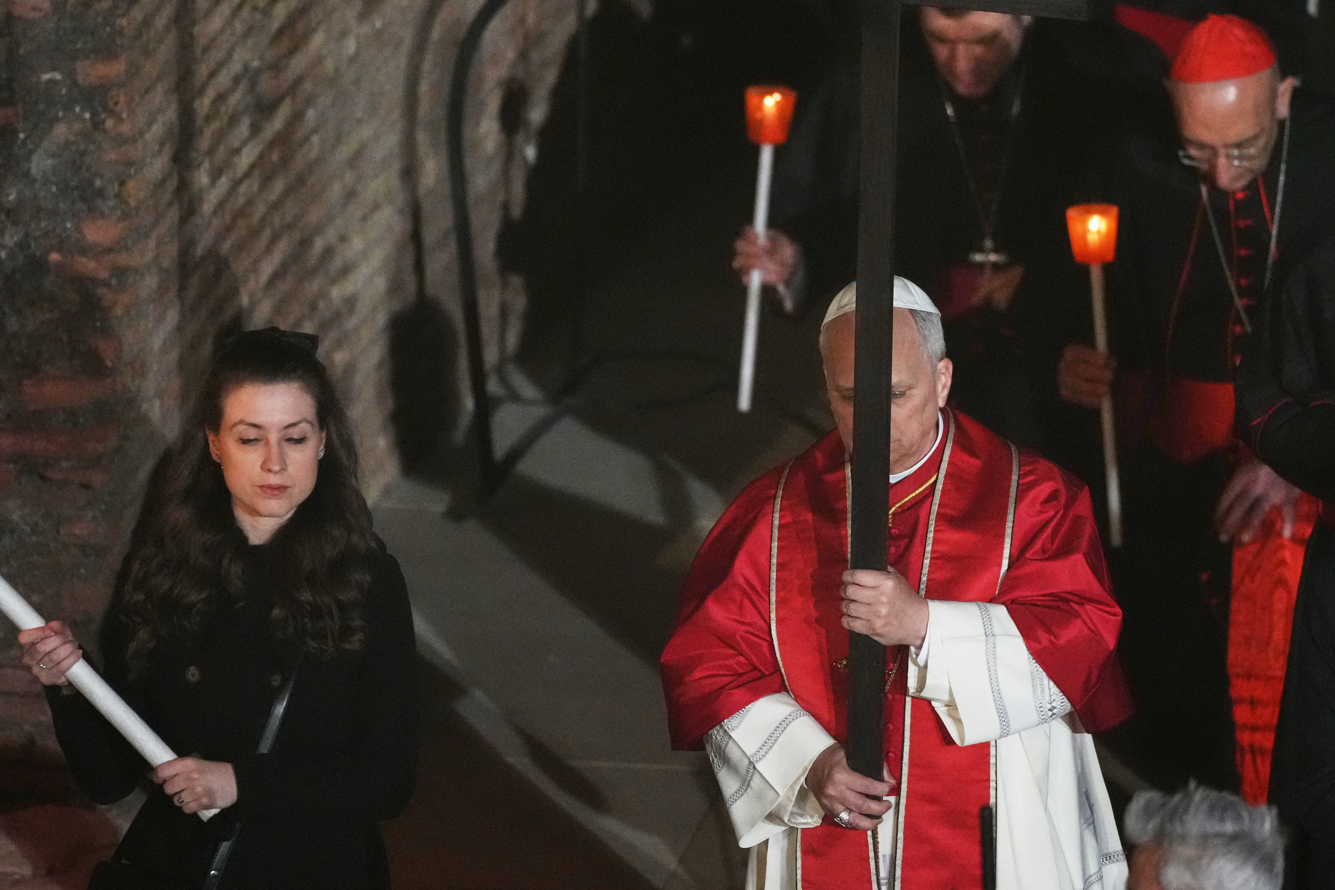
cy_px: 291
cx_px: 807
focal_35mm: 984
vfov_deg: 1.4
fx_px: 36487
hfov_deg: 2.1
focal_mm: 600
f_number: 4
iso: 6400
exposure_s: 1/200
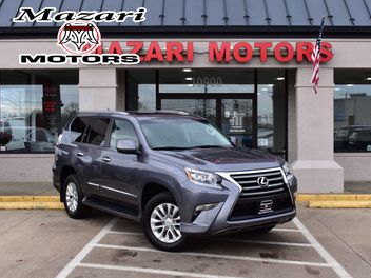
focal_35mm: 48
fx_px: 510
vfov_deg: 30.5
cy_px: 139
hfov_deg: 39.9
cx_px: 210
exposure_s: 1/320
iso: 400
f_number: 10
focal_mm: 29
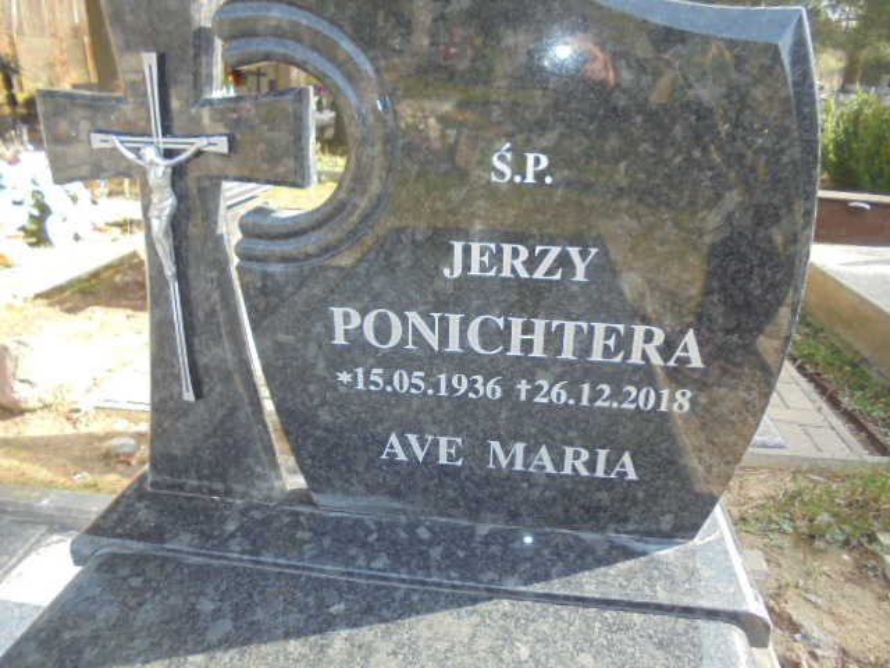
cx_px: 445
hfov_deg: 67.3
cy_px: 334
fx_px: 668
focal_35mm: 26
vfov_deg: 53.1
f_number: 3.5
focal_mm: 4.6
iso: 100
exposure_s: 1/100
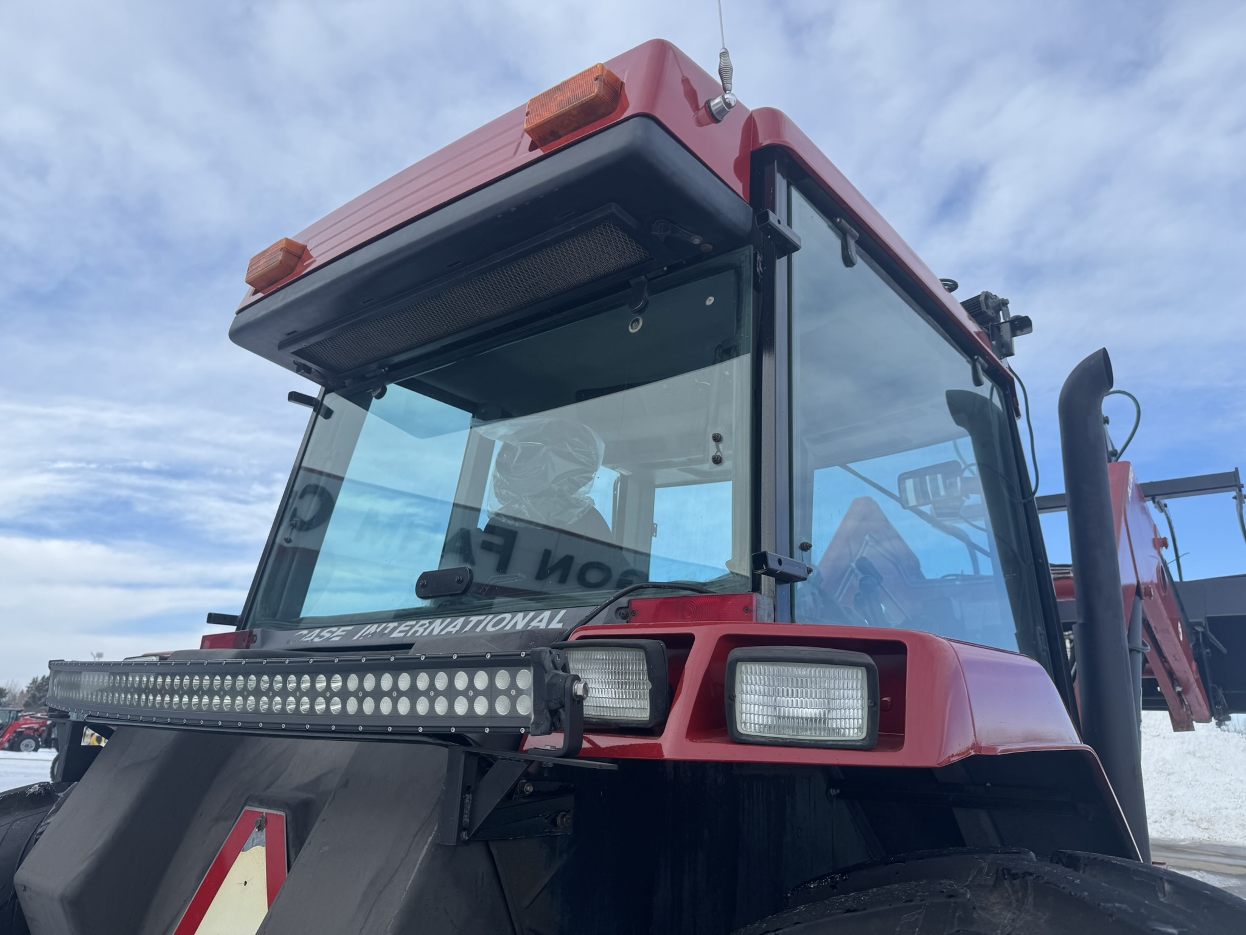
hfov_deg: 71.6
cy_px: 468
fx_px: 864
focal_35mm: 24
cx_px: 623
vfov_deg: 56.8
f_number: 1.78
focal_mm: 6.76
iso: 80
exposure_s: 1/3802
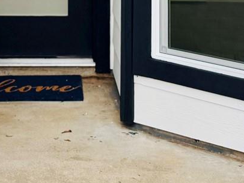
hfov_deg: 16.1
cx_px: 41
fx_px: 853
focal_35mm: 121
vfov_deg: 11.4
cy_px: -149
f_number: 1.78
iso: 80
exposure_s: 1/765
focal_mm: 6.76
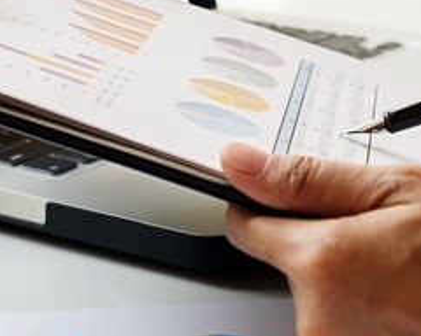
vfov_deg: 10.5
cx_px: 223
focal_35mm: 147
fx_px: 1832
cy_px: 60
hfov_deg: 13.1
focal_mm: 31.5
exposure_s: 1/180
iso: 400
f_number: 4.5
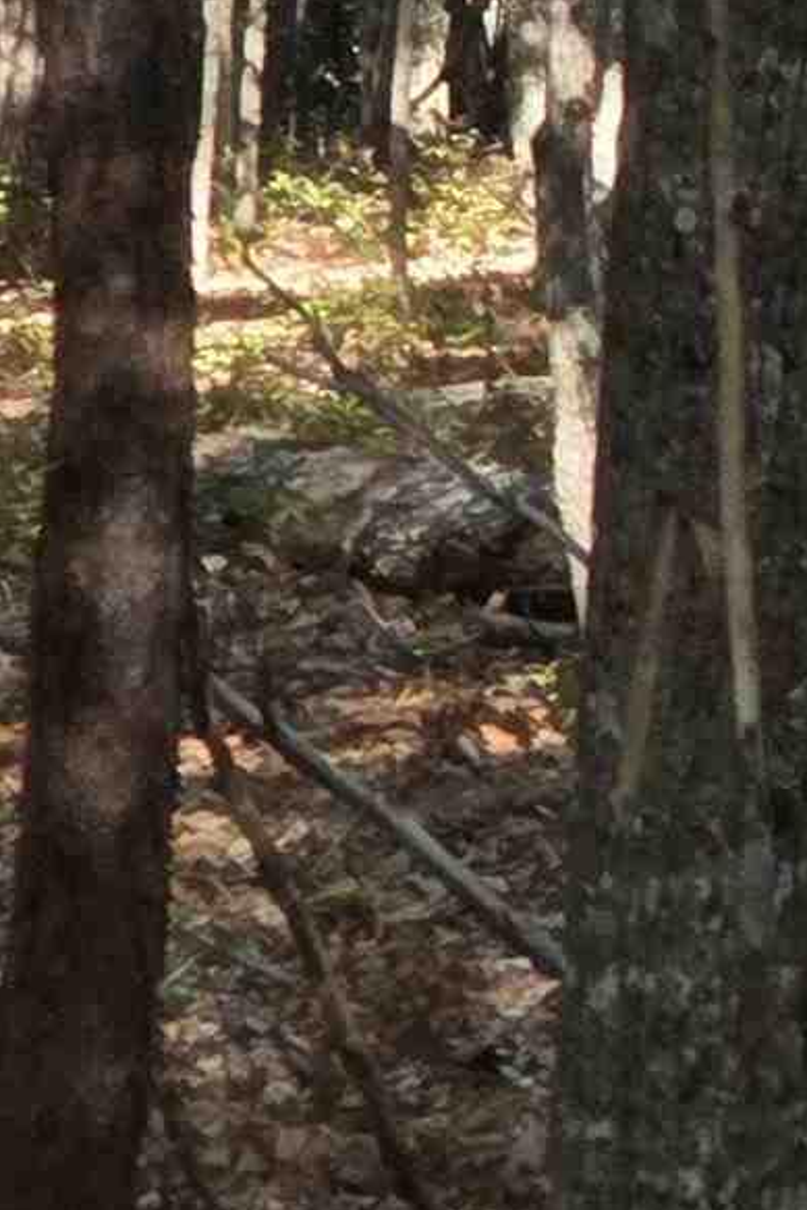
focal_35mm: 378
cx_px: 2587
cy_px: -1171
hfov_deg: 3.5
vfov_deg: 5.3
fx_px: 12702
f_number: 2.4
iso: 40
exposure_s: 1/120
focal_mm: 7
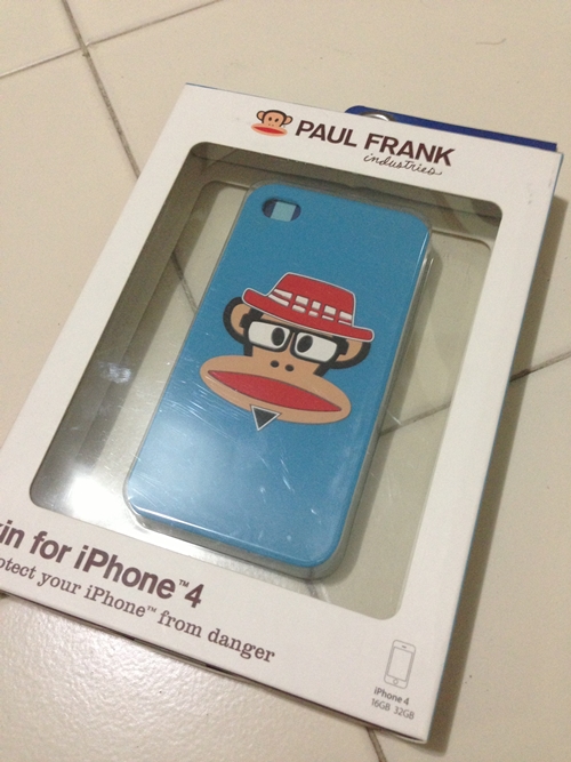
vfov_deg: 55.4
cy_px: 381
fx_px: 726
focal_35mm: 33
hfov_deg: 42.9
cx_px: 286
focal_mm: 4.13
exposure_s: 1/20
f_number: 2.4
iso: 250
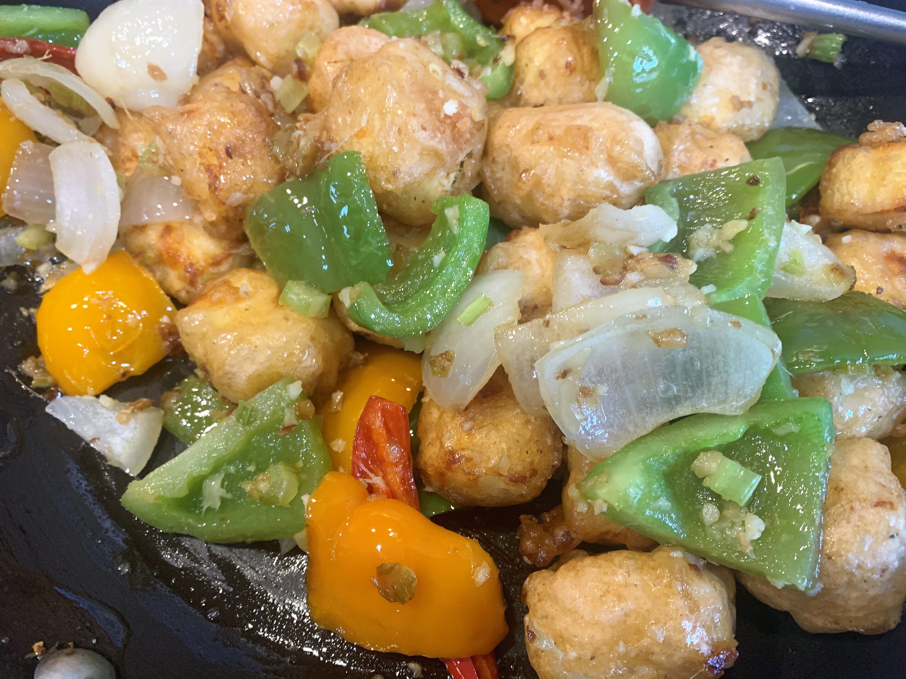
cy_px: 340
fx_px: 680
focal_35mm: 26
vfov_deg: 53.1
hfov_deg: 67.3
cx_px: 453
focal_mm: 4.25
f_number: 1.8
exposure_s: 1/50
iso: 320
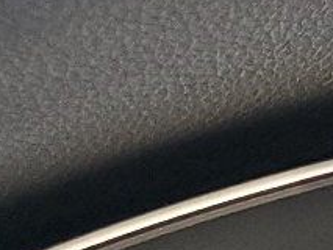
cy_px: 669
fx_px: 1877
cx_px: 996
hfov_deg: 8.5
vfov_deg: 7.0
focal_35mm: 195
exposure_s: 1/60.2
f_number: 1.5
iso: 96
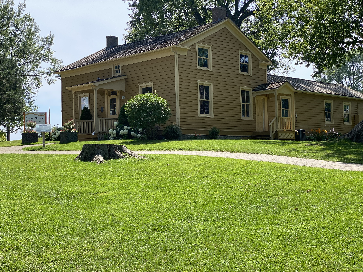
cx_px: 182
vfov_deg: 28.0
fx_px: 545
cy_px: 136
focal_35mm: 52
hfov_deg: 36.8
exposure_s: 1/799
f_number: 2
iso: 20
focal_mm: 6
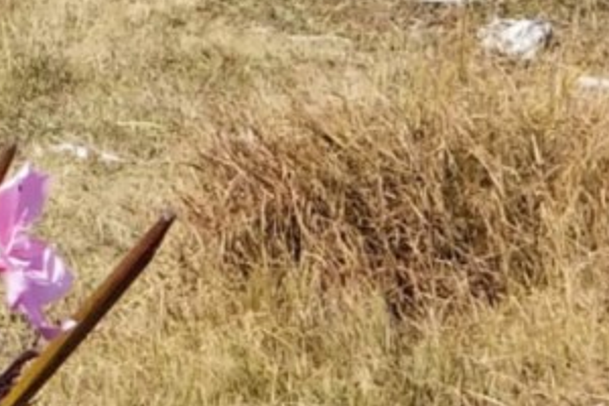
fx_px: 6157
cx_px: -455
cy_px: -394
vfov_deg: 3.7
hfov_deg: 5.6
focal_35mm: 364
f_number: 2.4
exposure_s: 1/898
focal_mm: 6
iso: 25
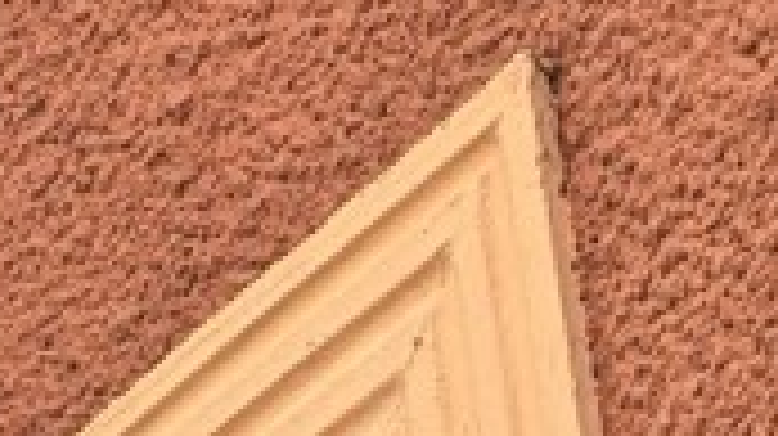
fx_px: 4205
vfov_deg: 5.2
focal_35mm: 204
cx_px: -364
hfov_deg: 10.2
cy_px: 1807
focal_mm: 8.5
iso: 50
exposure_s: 1/410
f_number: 4
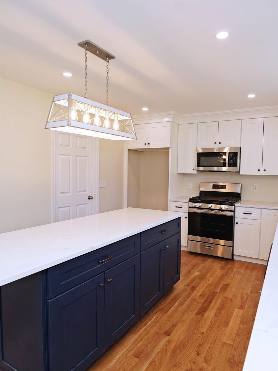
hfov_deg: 60.2
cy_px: 184
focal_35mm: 22
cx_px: 156
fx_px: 239
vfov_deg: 75.6
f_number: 5
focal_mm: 15.2
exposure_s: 1/200
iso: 800
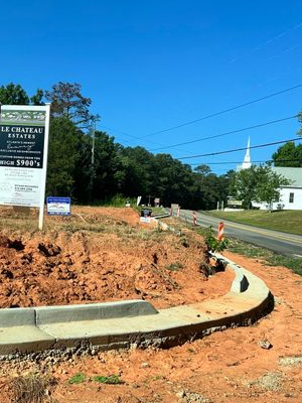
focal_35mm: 40
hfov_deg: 35.0
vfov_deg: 46.8
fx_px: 465
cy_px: 213
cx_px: 67
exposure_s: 1/3597
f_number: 1.78
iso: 80
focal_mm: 6.86
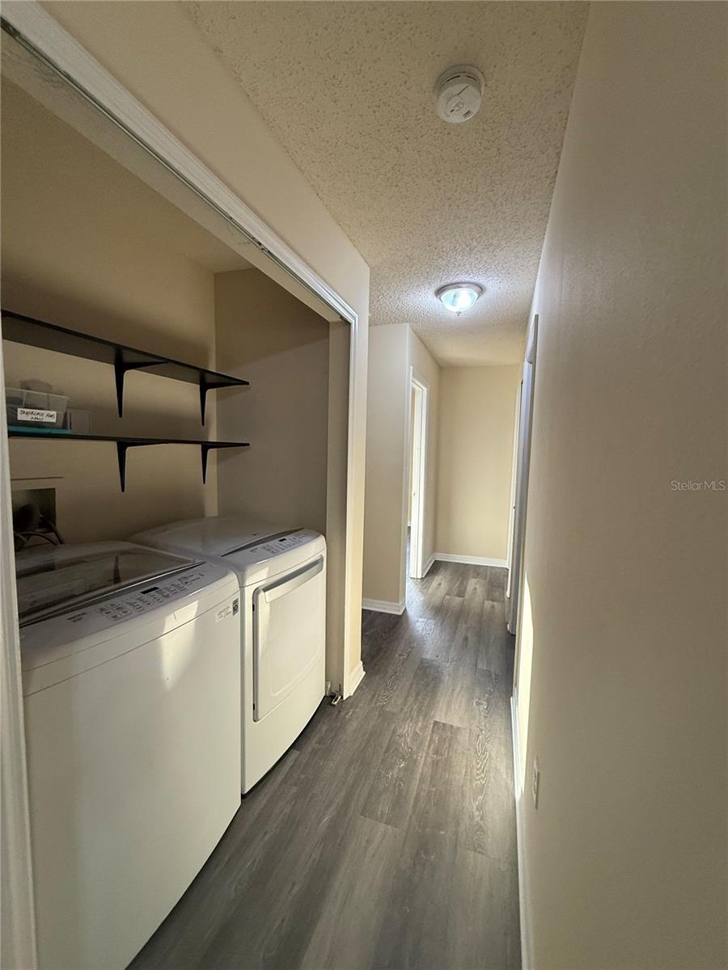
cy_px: 485
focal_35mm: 14
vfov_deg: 102.1
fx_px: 393
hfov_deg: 85.7
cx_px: 364
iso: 250
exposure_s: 1/120
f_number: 2.2
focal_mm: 2.22
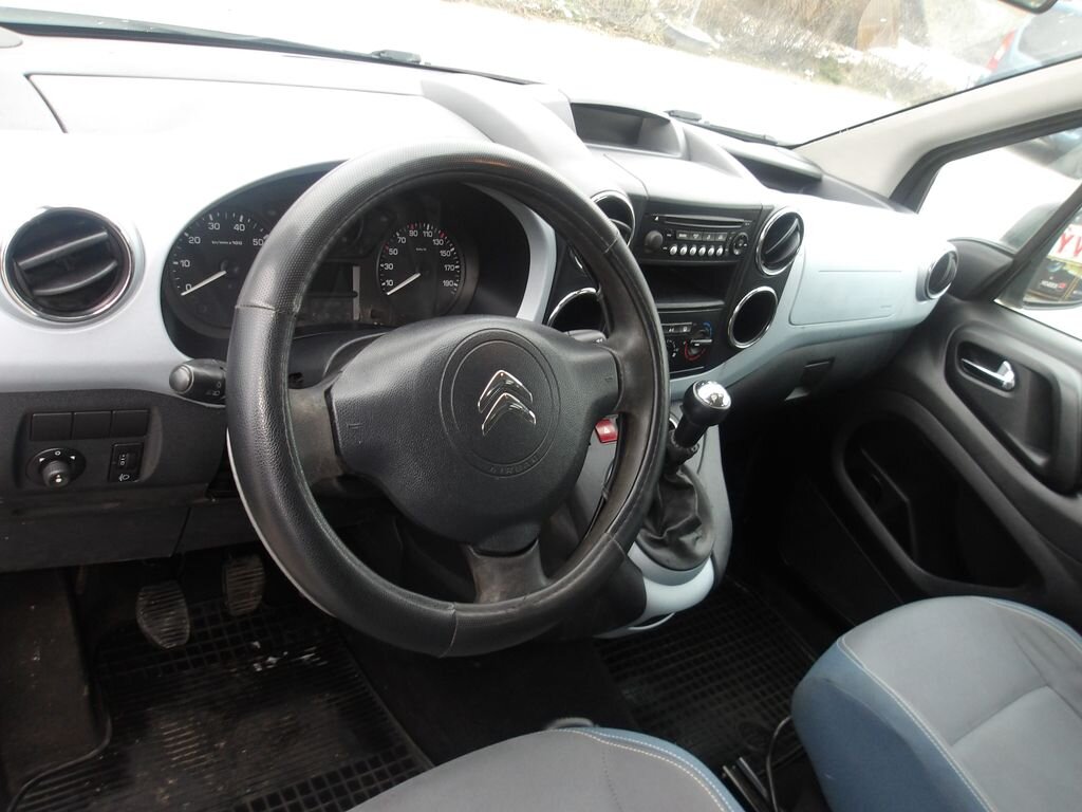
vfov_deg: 51.4
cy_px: 406
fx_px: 844
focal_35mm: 27
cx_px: 541
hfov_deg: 65.3
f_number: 3
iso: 200
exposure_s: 1/15
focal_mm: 4.9
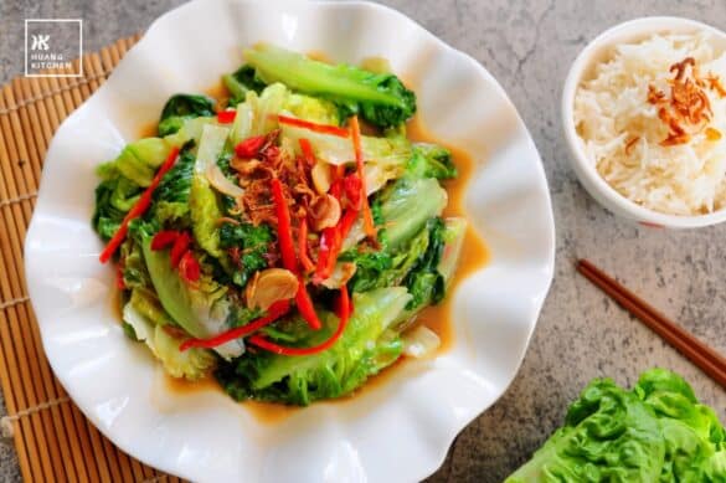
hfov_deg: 49.6
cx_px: 363
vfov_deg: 34.2
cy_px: 242
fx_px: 786
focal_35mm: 39
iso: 250
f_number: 5.6
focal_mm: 26
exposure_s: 1/125
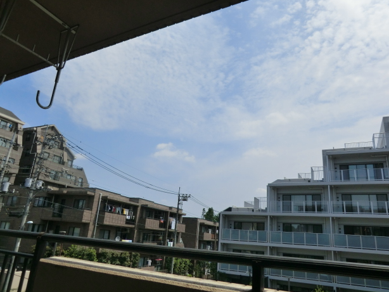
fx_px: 281
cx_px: 201
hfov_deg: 69.4
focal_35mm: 25
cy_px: 146
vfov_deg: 54.9
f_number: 7.5
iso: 80
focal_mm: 4.3
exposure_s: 1/500
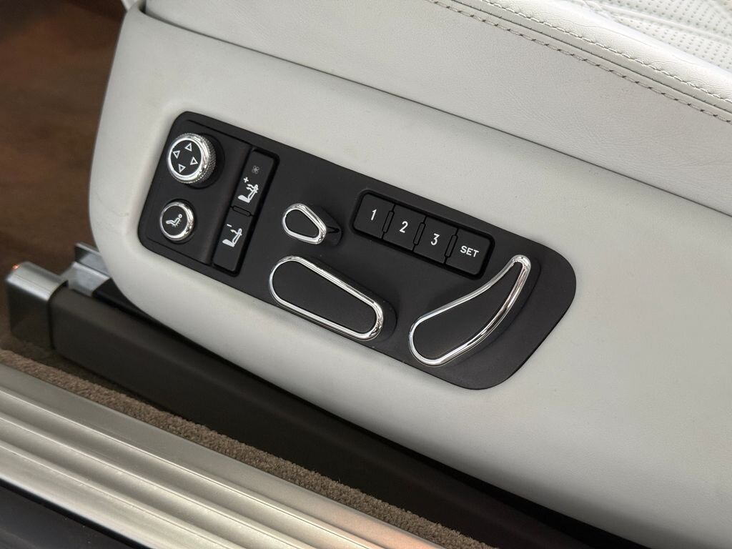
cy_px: 274
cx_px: 366
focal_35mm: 48
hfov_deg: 39.7
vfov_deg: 30.3
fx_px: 1015
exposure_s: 1/56
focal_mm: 6.76
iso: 250
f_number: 1.78
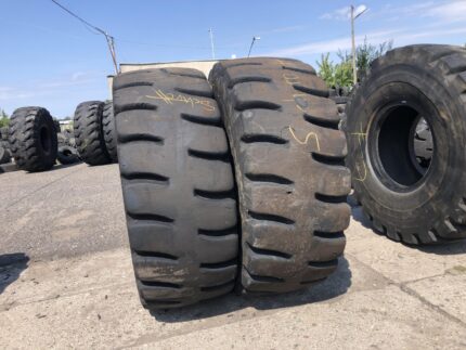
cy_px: 175
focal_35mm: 28
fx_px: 377
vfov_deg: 49.8
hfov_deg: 63.4
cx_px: 233
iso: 20
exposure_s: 1/1143
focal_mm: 3.99
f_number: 1.8
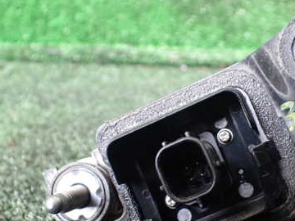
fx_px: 426
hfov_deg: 37.8
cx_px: 196
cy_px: 139
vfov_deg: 29.0
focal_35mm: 50
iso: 800
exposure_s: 1/40
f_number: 2.3
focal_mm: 5.4
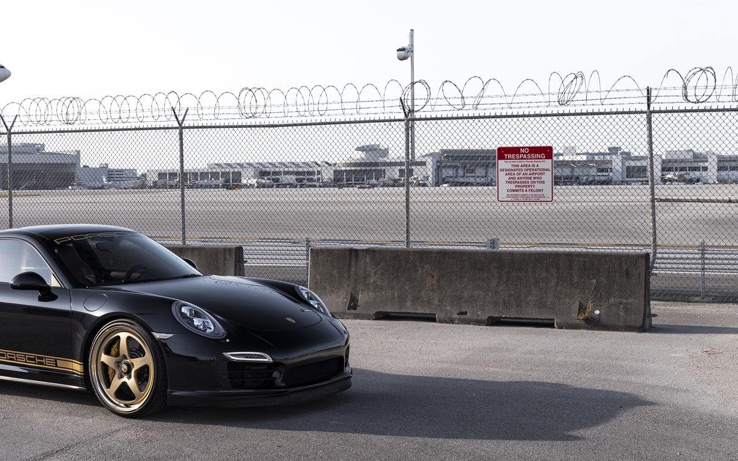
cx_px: 233
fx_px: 1169
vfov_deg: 22.3
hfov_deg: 34.6
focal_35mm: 58
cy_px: 222
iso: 100
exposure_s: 1/250
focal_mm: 35.7
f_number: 5
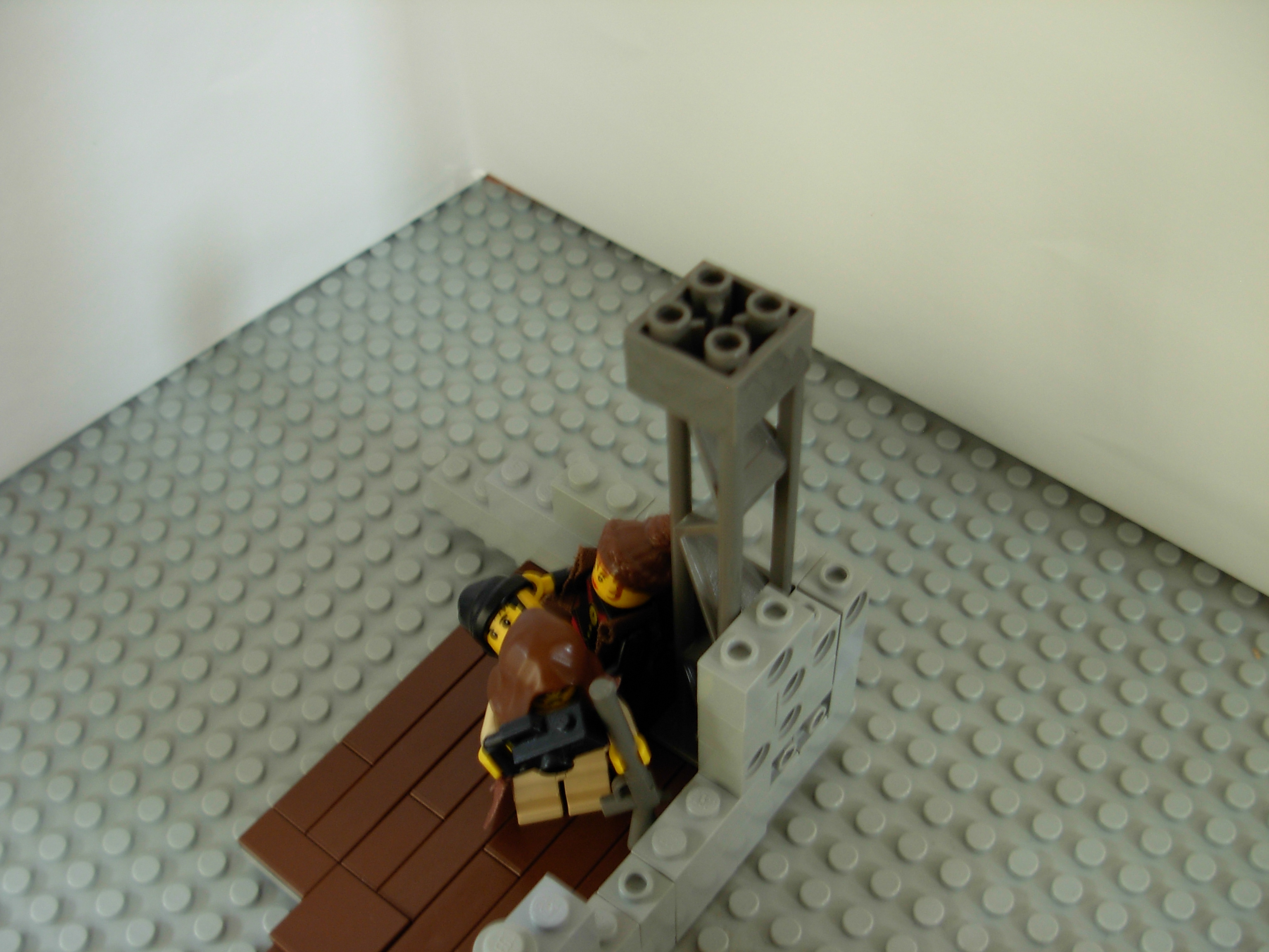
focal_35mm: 38
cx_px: 634
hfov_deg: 49.0
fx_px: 1393
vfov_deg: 37.7
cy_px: 476
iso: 79
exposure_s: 1/8.7
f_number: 2.9
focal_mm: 6.3
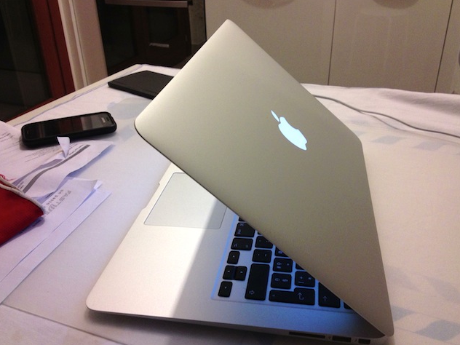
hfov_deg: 51.4
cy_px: 171
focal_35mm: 36
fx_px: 478
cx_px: 234
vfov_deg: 39.7
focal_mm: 4.28
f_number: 2.4
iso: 125
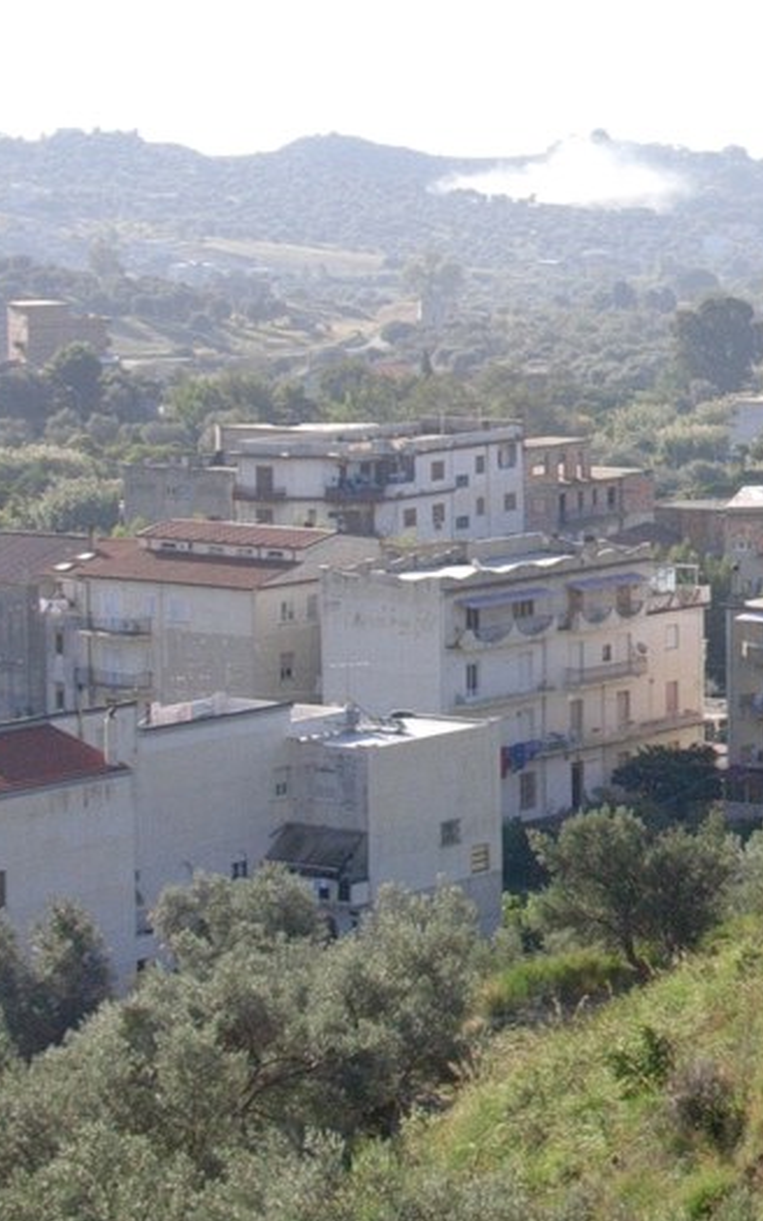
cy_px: 387
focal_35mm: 130
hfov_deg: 9.9
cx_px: 899
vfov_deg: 16.0
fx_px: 4326
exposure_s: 1/483
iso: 70
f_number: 3.5
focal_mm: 9.6
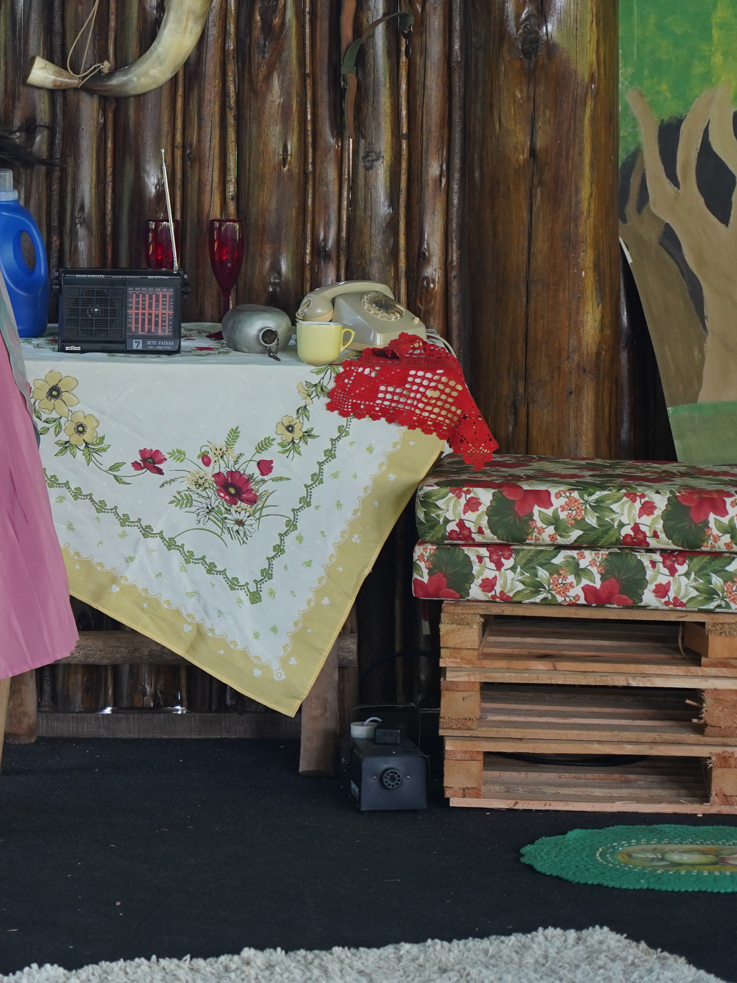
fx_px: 5621
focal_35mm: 198
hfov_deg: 7.5
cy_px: 373
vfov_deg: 10.0
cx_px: -56
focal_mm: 105
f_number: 4
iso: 1250
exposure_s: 1/160
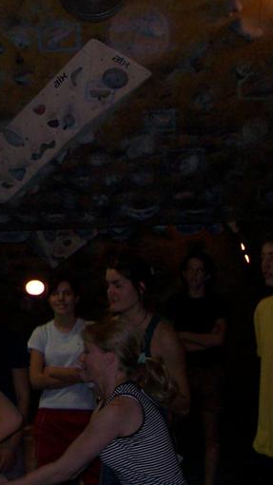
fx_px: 1286
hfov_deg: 11.8
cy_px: 80
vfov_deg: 21.0
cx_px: -67
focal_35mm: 100
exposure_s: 1/60
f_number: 2.8
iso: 140
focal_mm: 8
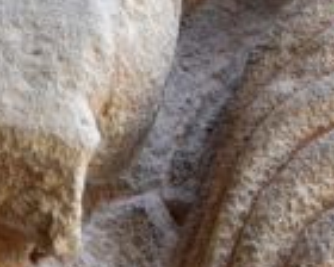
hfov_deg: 0.9
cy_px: 195
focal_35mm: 2050
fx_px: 20264
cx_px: 62
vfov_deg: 0.8
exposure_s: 1/250
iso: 500
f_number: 5.6
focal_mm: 200
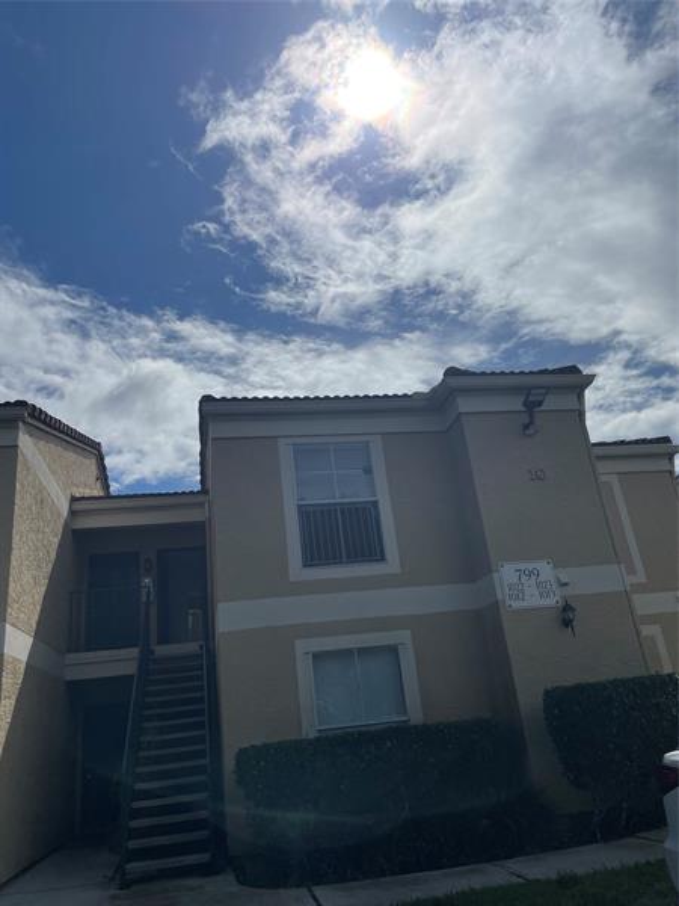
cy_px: 453
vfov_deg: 67.3
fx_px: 680
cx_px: 340
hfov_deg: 53.1
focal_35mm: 26
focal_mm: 4.2
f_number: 1.6
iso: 32
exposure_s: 1/20408
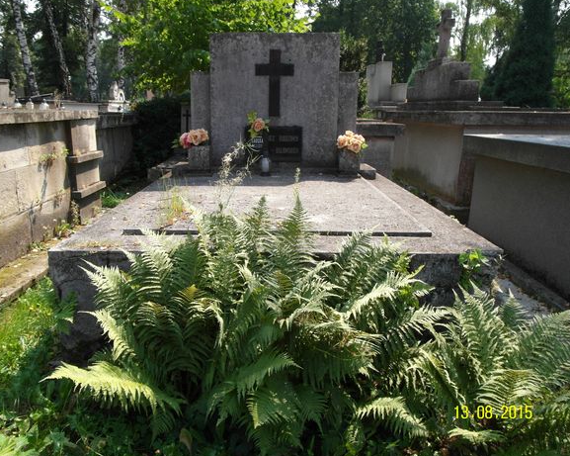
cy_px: 225
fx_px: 438
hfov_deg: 65.9
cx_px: 261
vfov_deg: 54.9
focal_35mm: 26
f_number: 3.9
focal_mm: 5.2
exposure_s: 1/250
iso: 80
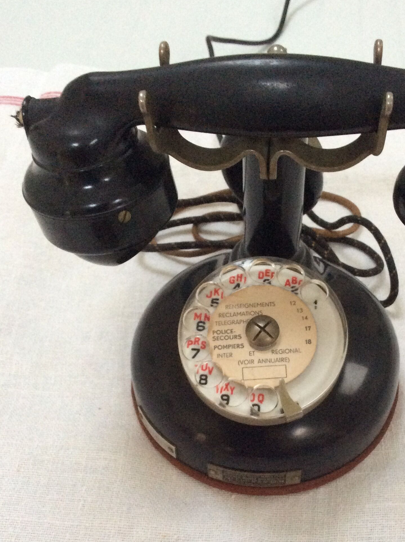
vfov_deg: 43.6
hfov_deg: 33.2
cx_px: 268
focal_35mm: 43
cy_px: 332
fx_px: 673
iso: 320
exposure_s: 1/17
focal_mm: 3.3
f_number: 2.4
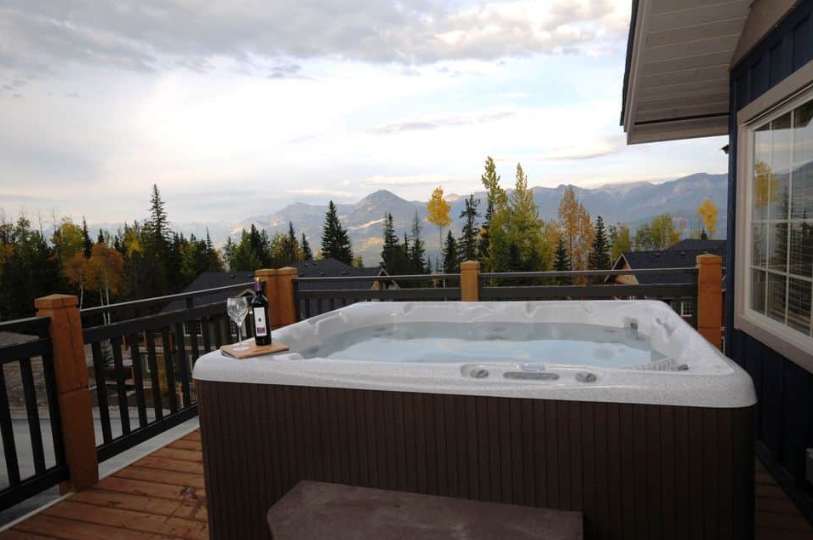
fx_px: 496
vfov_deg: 57.1
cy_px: 279
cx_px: 424
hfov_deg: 78.6
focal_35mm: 22
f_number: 7.1
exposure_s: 1/200
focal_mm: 14
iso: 200
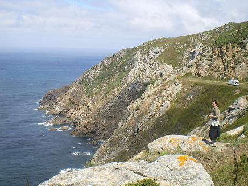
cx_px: 110
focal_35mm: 46
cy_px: 104
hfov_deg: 41.2
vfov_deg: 31.5
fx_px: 330
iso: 64
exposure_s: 1/320
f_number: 4.6
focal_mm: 6.3
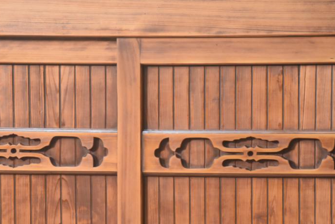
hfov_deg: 6.7
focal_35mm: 306
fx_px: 2848
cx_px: 147
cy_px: 175
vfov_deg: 4.5
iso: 3200
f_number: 6
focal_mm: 130
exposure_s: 1/60
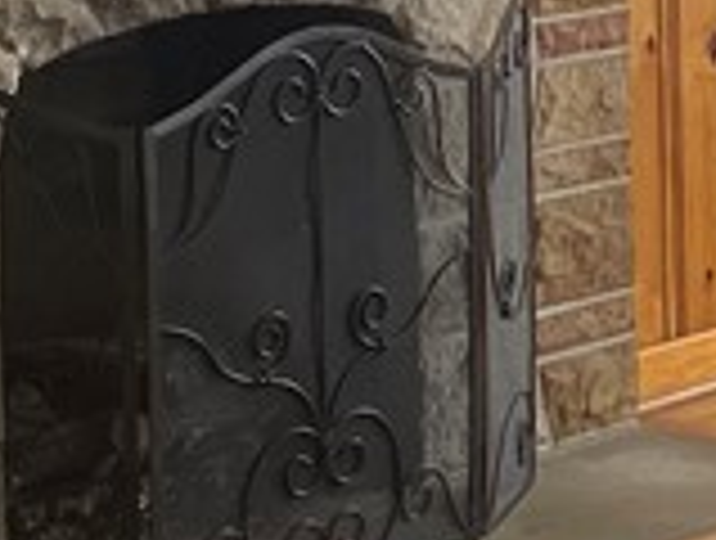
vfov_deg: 8.8
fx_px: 3462
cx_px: 829
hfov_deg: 11.6
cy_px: -202
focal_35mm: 167
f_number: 1.6
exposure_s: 1/121
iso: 64
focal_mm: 4.2
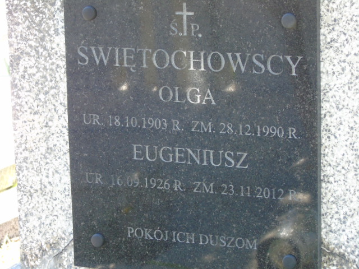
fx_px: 1473
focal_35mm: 142
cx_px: 180
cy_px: 134
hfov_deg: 13.9
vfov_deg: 10.4
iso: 400
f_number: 4.7
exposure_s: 1/60
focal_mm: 25
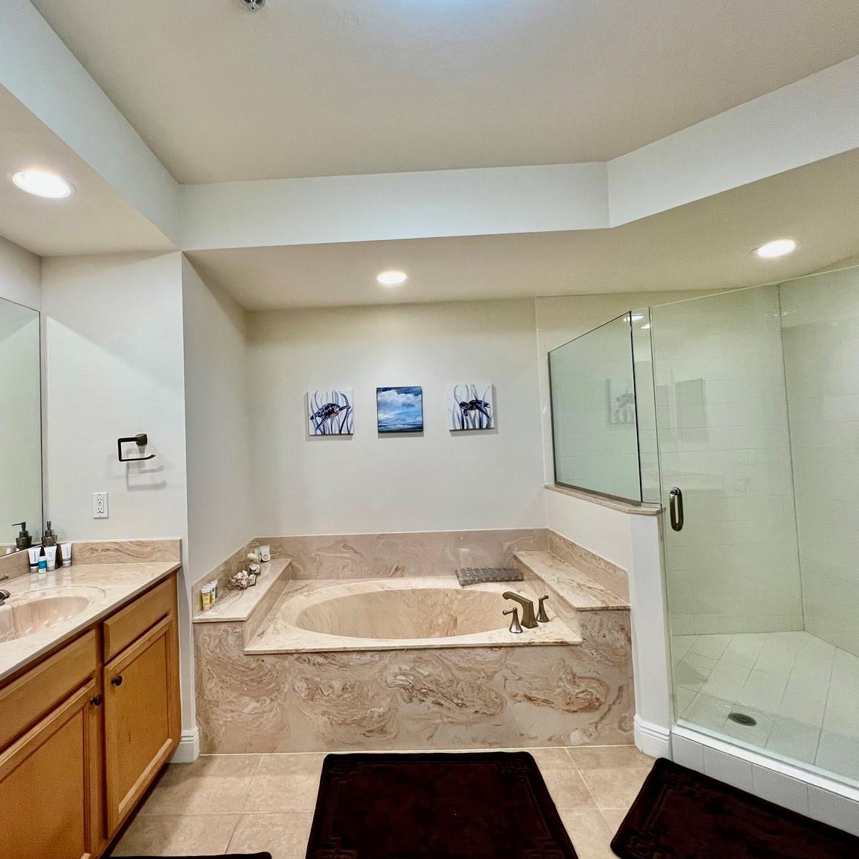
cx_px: 375
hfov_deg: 87.0
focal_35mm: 16
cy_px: 422
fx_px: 449
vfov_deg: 87.4
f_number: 1.8
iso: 160
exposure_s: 1/120
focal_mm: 1.57
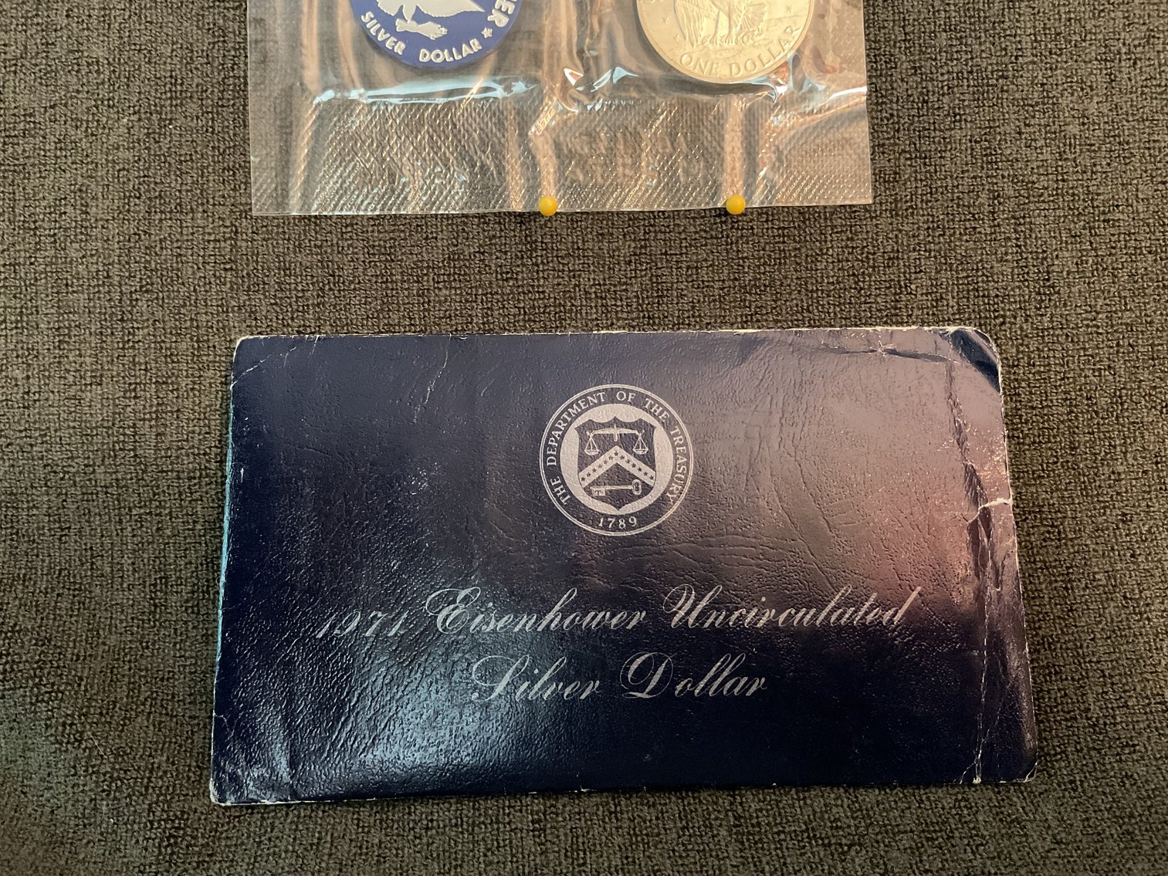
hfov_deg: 61.7
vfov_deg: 48.2
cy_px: 438
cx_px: 584
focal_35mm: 29
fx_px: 979
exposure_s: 1/24
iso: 500
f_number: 1.8
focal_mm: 3
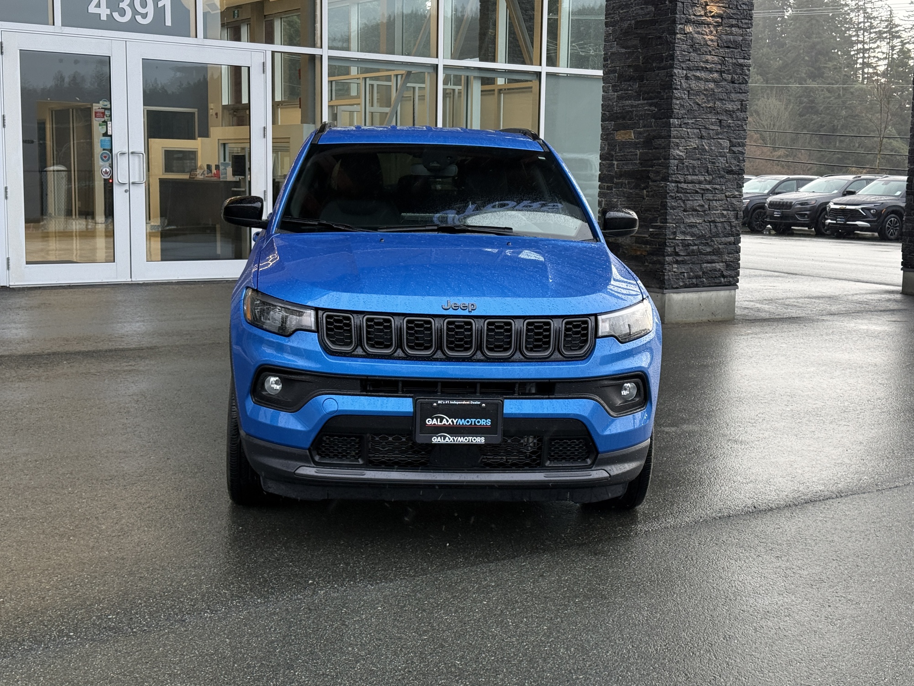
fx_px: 1294
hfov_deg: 38.9
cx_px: 452
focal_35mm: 49
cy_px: 342
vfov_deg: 29.7
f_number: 1.78
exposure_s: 1/198
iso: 100
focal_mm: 6.76
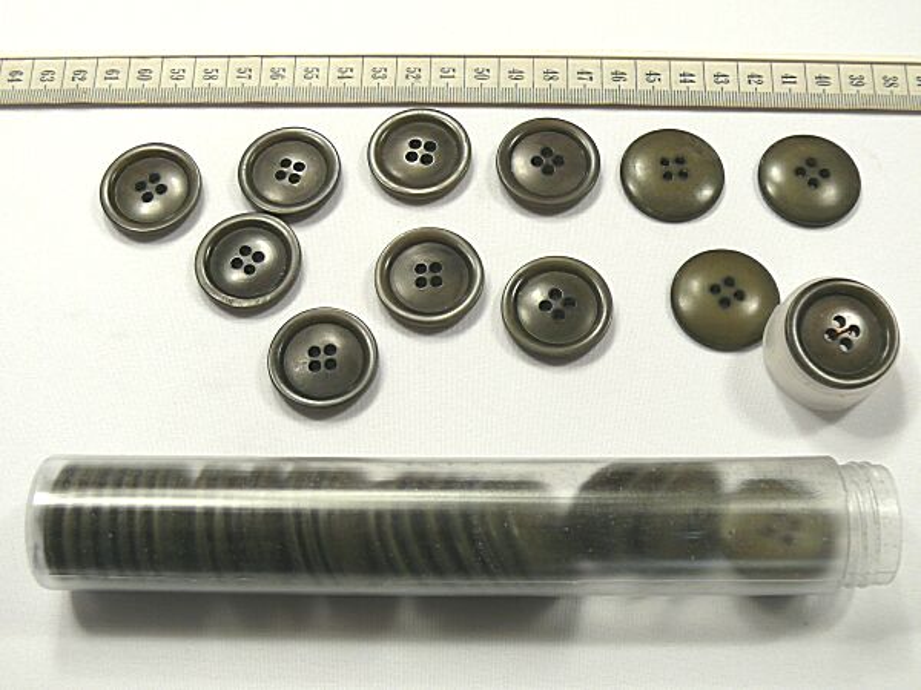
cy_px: 345
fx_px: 1171
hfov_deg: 42.9
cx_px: 460
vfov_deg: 32.9
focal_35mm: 44
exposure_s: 1/60
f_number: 2.8
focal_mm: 8.5
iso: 100
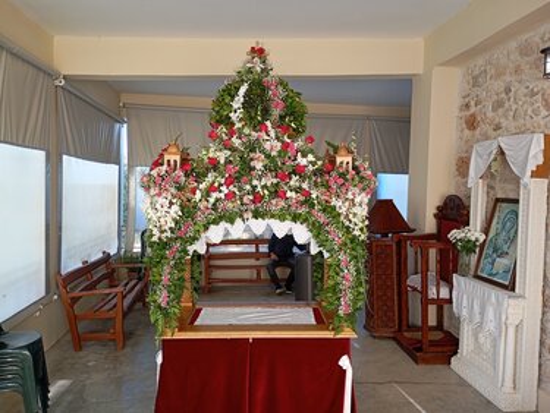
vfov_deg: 49.8
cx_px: 275
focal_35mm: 28
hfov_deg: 63.4
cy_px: 206
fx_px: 445
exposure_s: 1/50
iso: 119
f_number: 1.8
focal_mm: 4.27
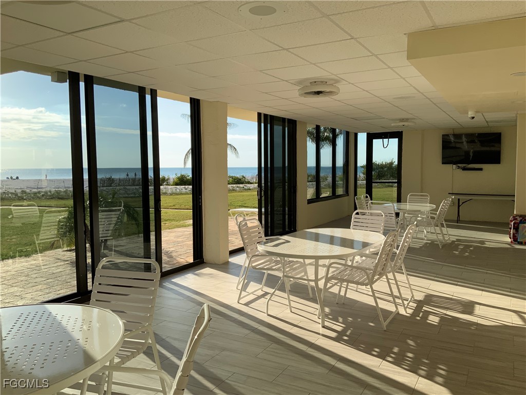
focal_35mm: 29
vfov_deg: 48.2
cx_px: 263
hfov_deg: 61.7
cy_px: 198
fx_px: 441
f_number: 1.8
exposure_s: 1/1076
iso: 16
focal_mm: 3
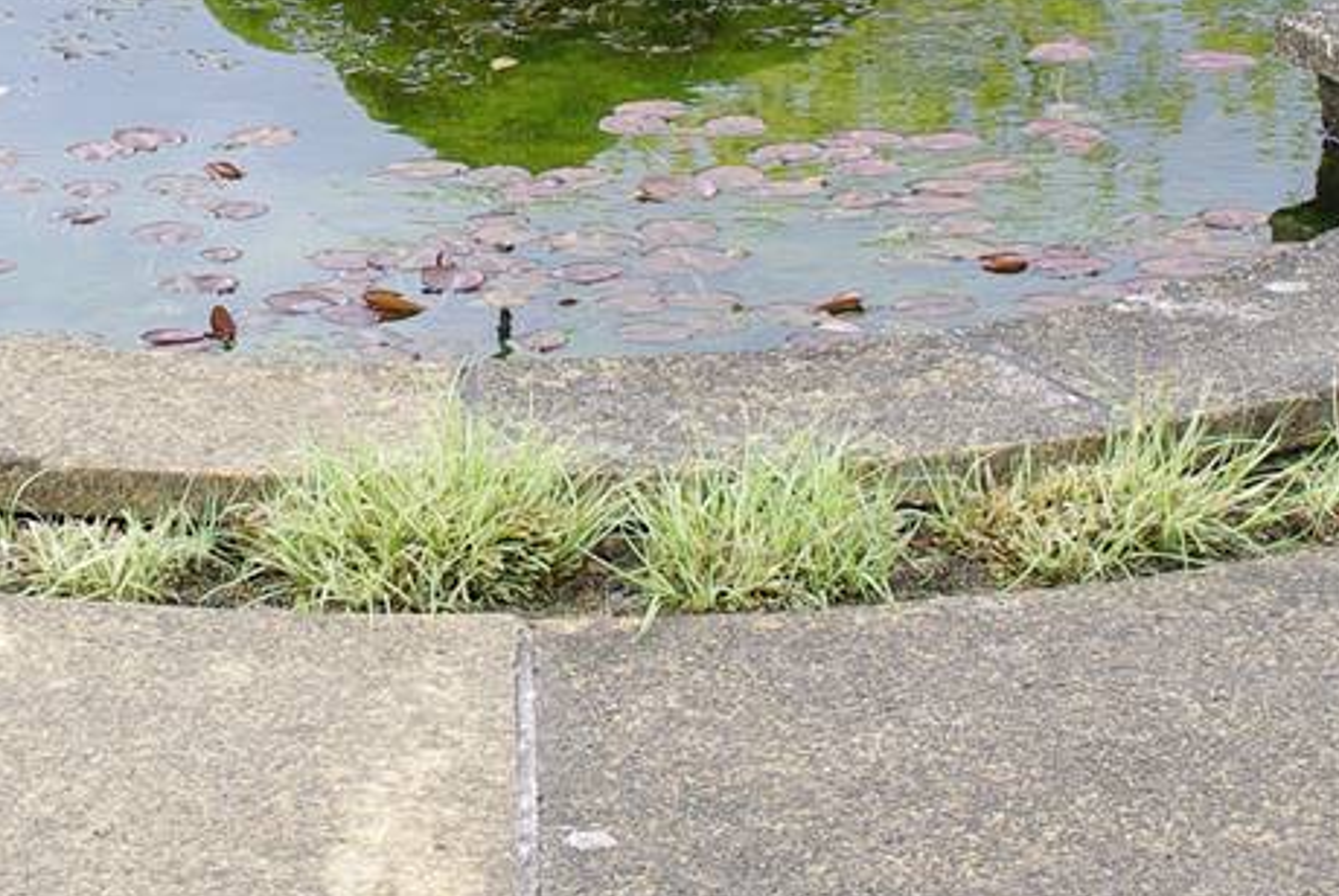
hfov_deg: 11.3
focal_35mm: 181
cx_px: 437
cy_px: -185
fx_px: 6741
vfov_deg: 7.5
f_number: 4.5
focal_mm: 35
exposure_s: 1/125
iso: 100
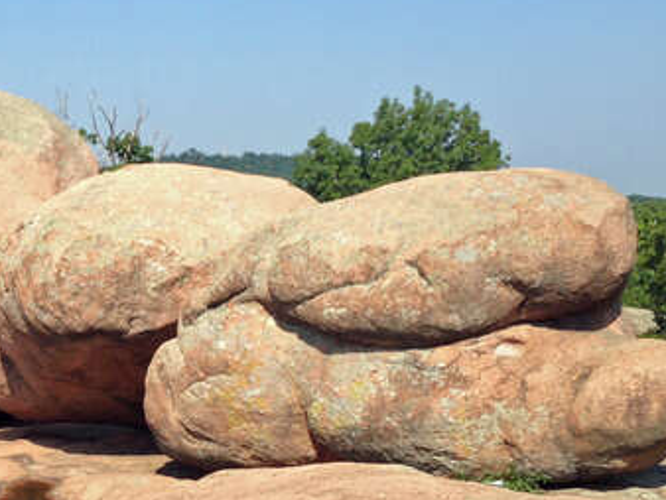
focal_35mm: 78
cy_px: 248
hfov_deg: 24.2
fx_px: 1502
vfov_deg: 18.9
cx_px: 39
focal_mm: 4.13
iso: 50
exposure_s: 1/1427
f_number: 2.4
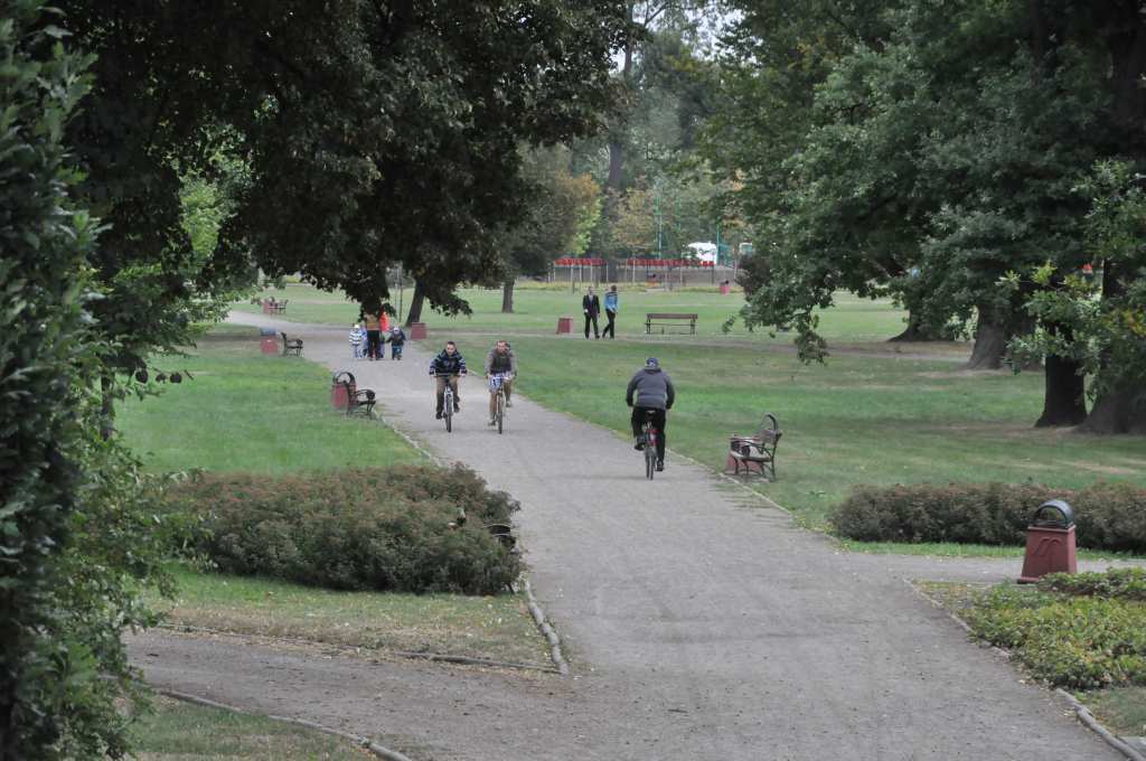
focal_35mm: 158
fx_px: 5007
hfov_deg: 13.1
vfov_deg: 8.7
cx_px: 573
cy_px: 380
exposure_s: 1/1000
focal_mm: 105
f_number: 8
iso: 2000
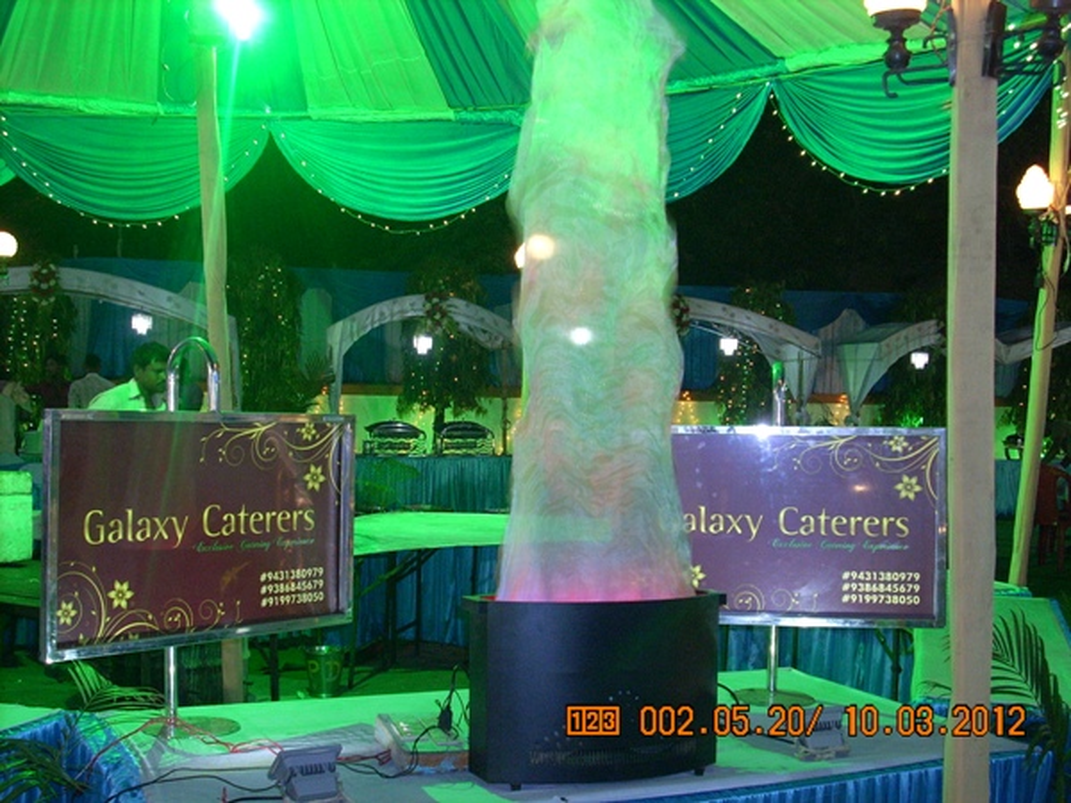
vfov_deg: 31.5
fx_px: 1423
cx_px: 536
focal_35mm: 46
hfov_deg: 41.2
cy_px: 402
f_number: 3.1
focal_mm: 7.6
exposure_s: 1/30
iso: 259
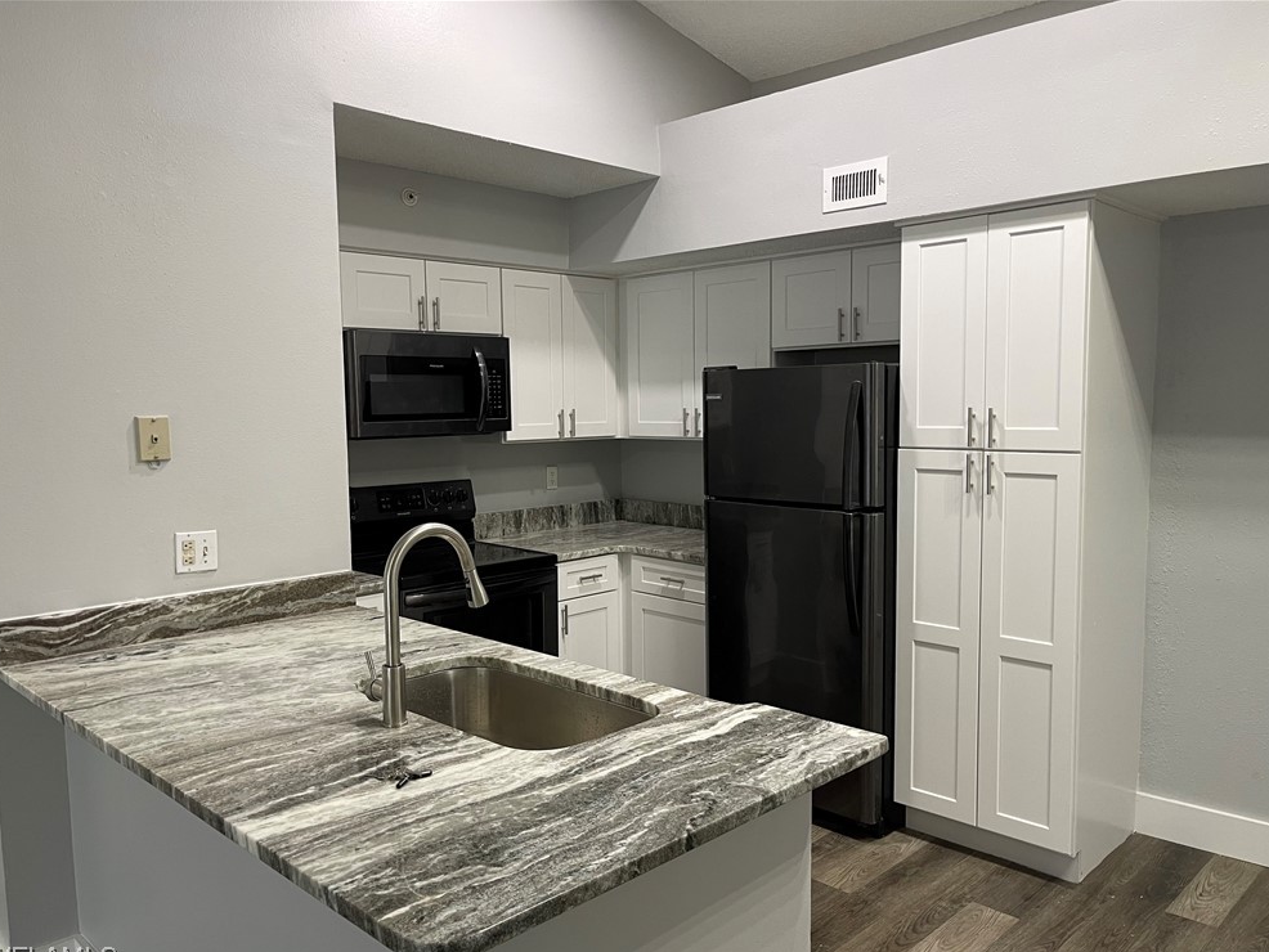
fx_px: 990
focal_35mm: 27
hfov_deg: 65.3
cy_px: 493
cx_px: 619
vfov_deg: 51.4
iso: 125
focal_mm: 5.1
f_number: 1.6
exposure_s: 1/60
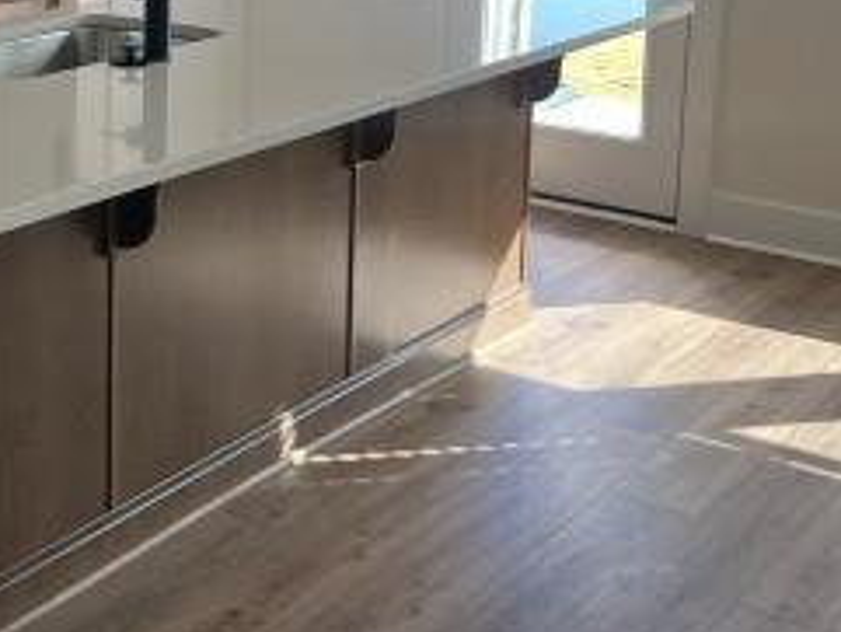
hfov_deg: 26.7
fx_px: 1677
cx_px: 14
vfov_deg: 20.6
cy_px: -17
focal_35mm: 69
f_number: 1.5
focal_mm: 5.7
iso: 40
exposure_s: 1/206
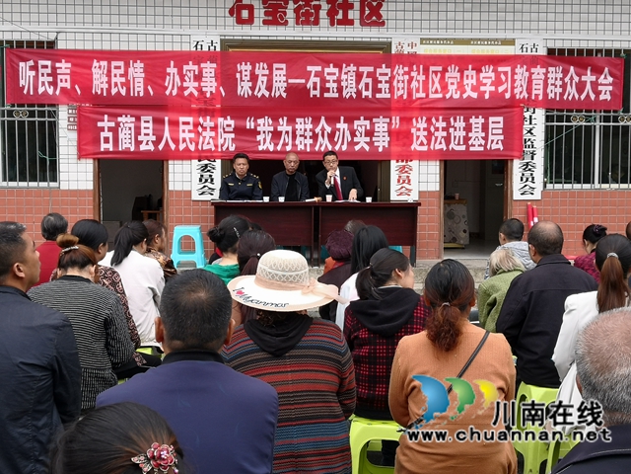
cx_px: 316
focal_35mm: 48
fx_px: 875
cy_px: 237
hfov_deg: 39.7
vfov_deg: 30.3
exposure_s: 1/609
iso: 50
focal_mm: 3.95
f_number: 1.6
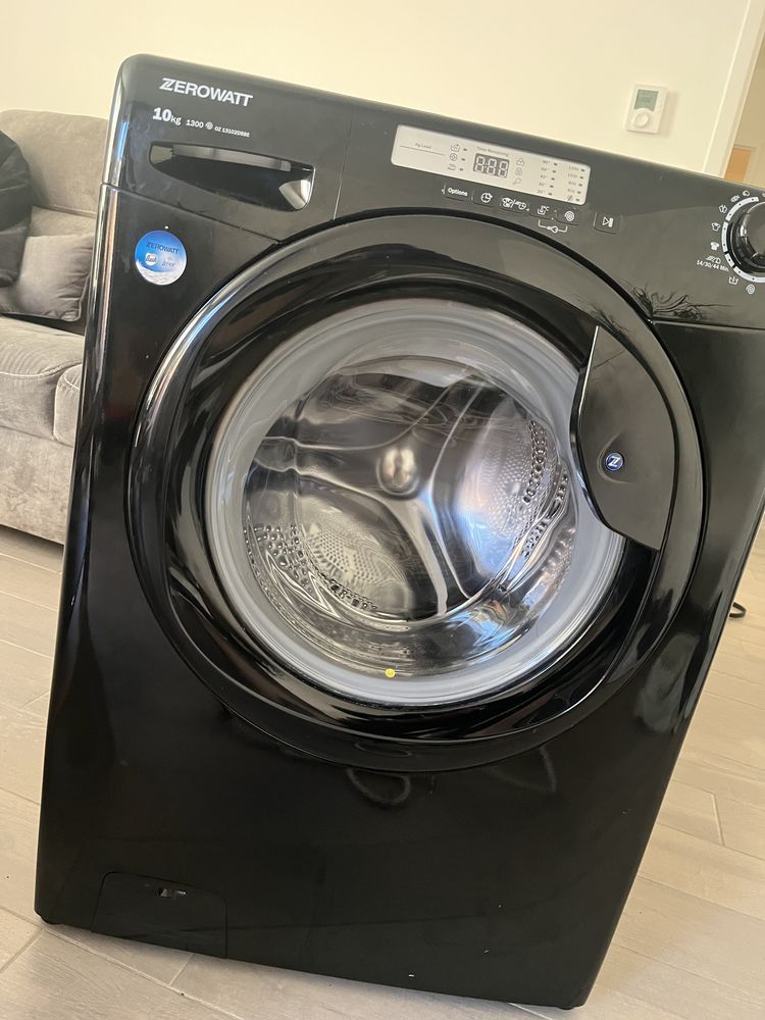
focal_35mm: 26
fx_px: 766
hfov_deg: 53.1
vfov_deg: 67.3
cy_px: 510
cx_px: 382
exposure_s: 1/60
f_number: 1.6
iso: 500
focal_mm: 5.1
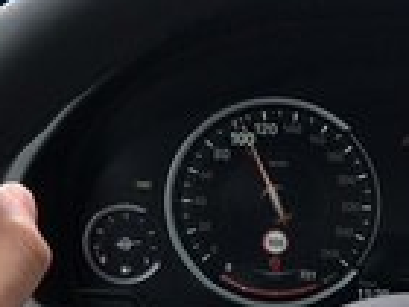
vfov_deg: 11.6
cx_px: 497
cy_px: 244
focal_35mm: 127
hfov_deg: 15.0
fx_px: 1501
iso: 25
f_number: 2.2
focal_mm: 4.15
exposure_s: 1/263
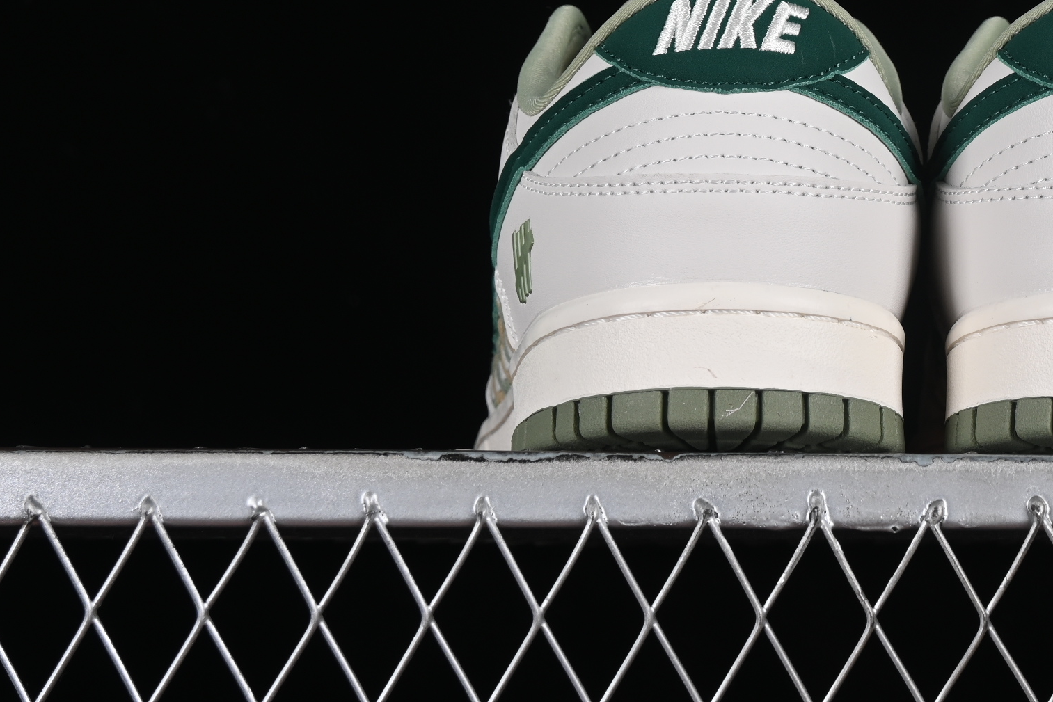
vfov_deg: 9.9
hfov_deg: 14.7
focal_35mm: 138
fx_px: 4037
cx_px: 928
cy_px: 60
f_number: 8
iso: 160
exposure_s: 1/80
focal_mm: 50
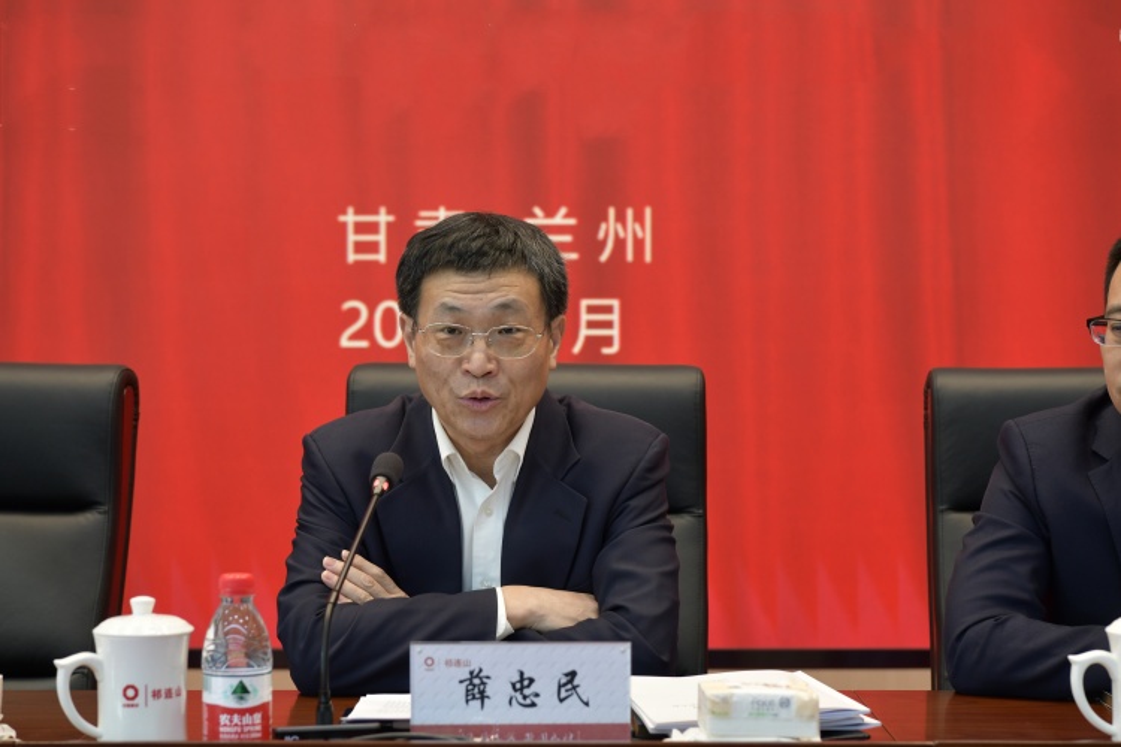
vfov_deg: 19.5
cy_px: 374
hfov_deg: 28.8
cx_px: 560
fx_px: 2180
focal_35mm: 70
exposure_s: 1/80
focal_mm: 70
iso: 640
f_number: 6.3
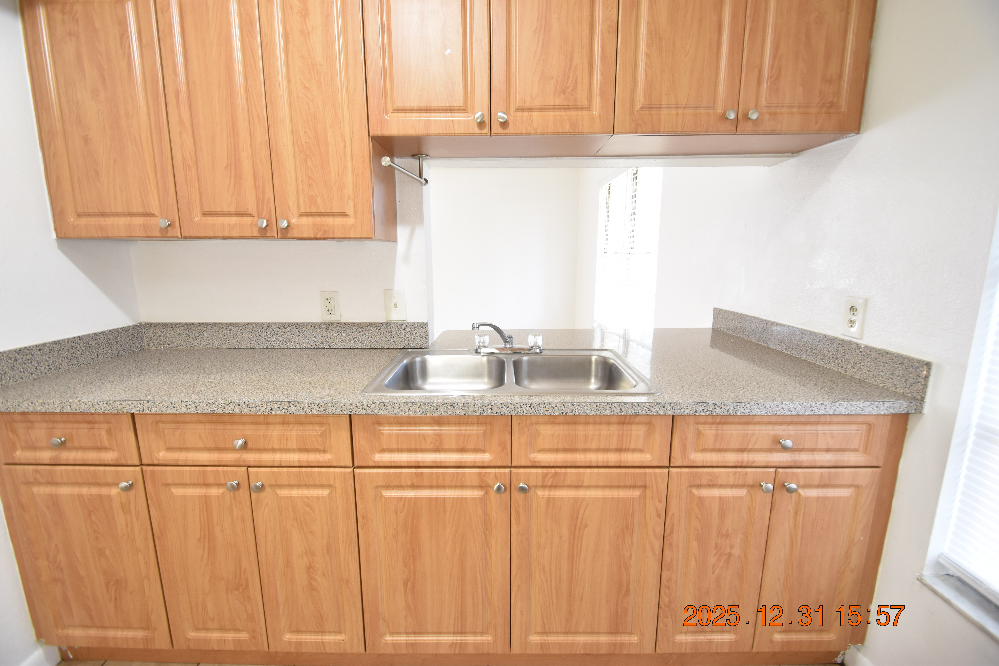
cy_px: 333
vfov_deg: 77.3
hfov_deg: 100.4
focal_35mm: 15
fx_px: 416
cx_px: 500
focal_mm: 10
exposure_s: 1/30
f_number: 3.5
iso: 800
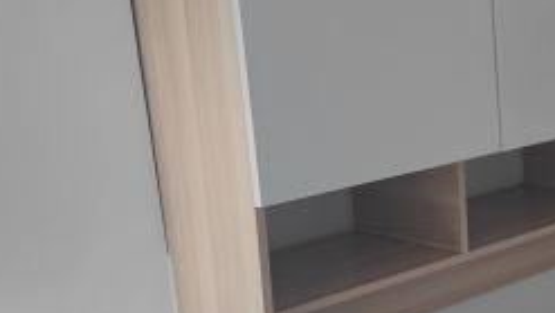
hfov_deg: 15.2
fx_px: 1972
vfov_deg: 9.1
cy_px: 189
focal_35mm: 134
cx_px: 739
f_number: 1.95
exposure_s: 1/100
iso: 245
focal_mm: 7.59
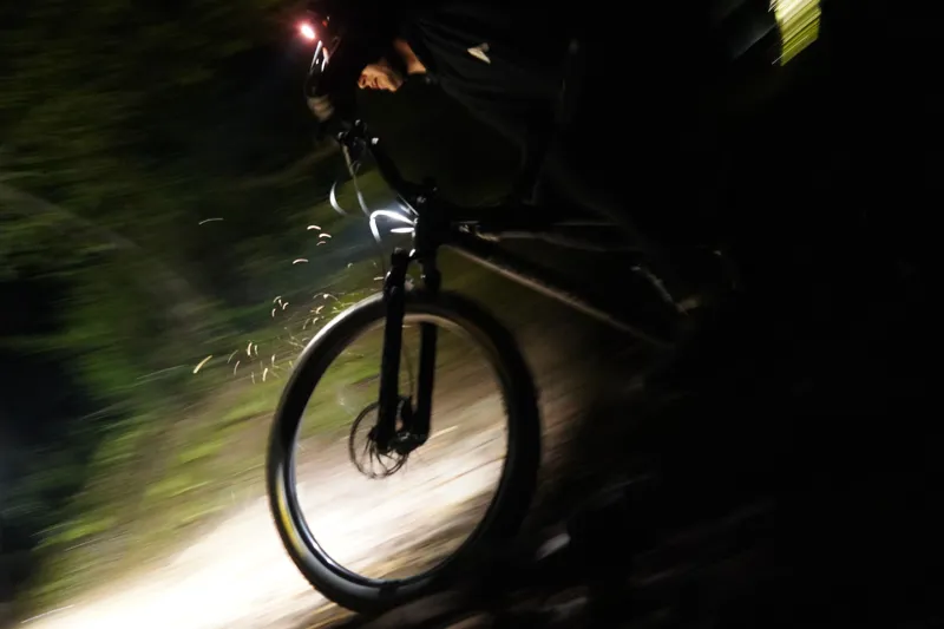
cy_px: 314
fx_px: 734
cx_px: 472
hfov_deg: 65.5
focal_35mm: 28
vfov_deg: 46.4
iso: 12800
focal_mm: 28
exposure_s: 1/40
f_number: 4
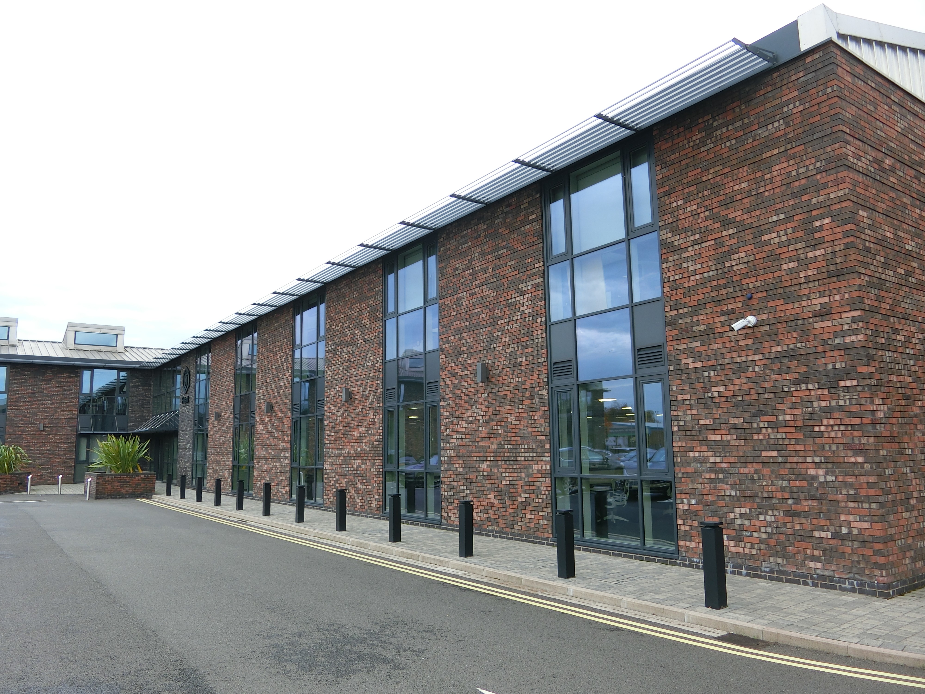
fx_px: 668
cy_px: 347
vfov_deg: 54.9
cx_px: 462
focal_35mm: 25
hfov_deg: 69.4
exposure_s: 1/200
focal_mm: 5.4
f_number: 2.8
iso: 80
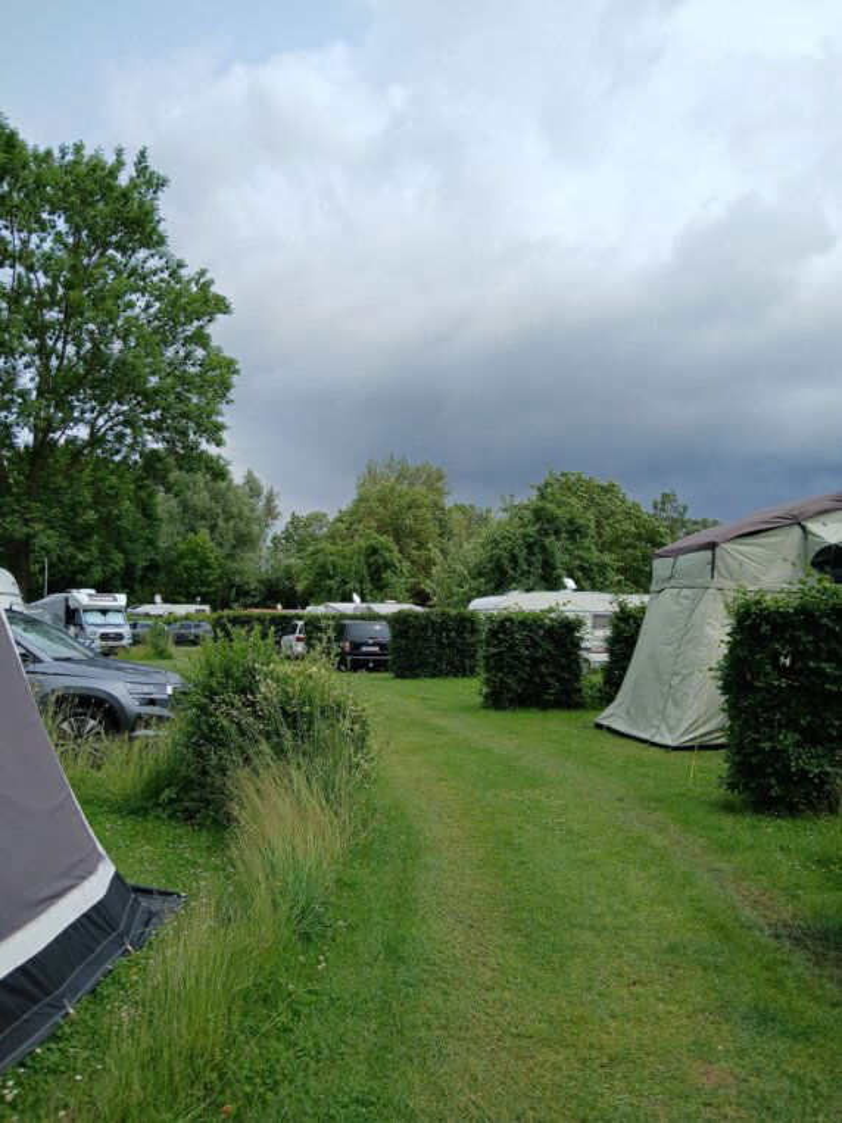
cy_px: 562
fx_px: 843
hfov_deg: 53.1
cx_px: 421
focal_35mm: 26
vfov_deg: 67.3
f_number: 1.8
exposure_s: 1/984
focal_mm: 3.98
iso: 20
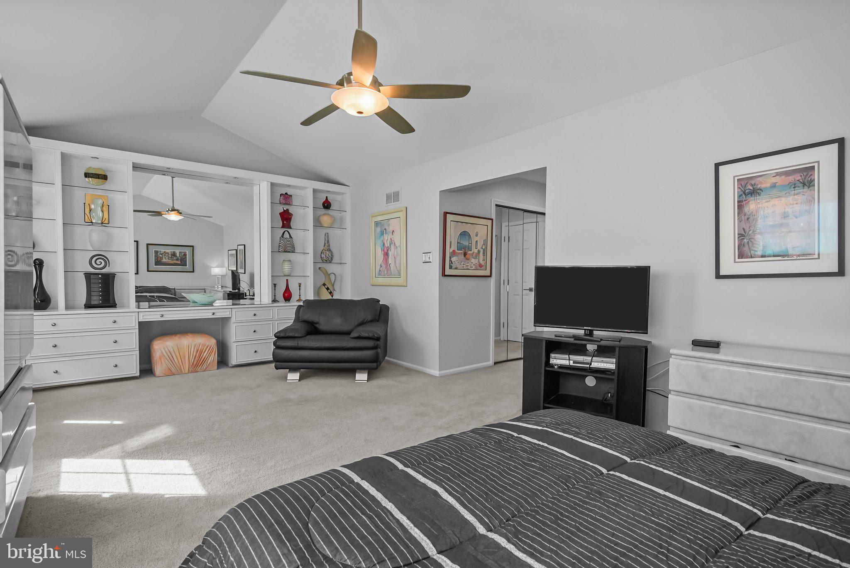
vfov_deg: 70.5
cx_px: 425
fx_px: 402
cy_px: 284
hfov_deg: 93.3
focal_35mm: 17
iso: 1600
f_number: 8
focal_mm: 17
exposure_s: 1/160
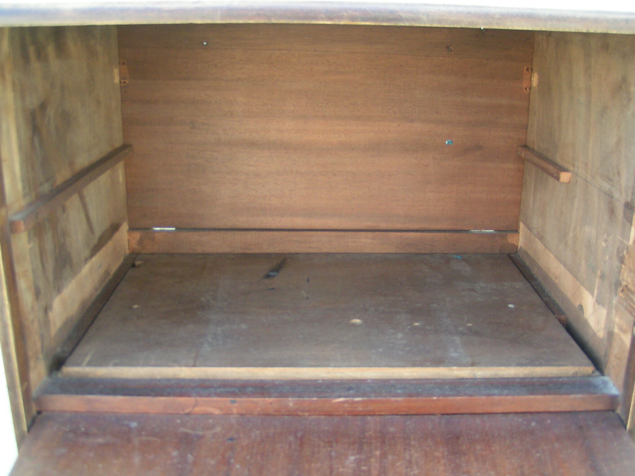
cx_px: 318
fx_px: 697
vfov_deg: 37.7
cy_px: 238
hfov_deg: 49.0
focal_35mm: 38
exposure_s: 1/40
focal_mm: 5.8
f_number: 2.8
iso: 80
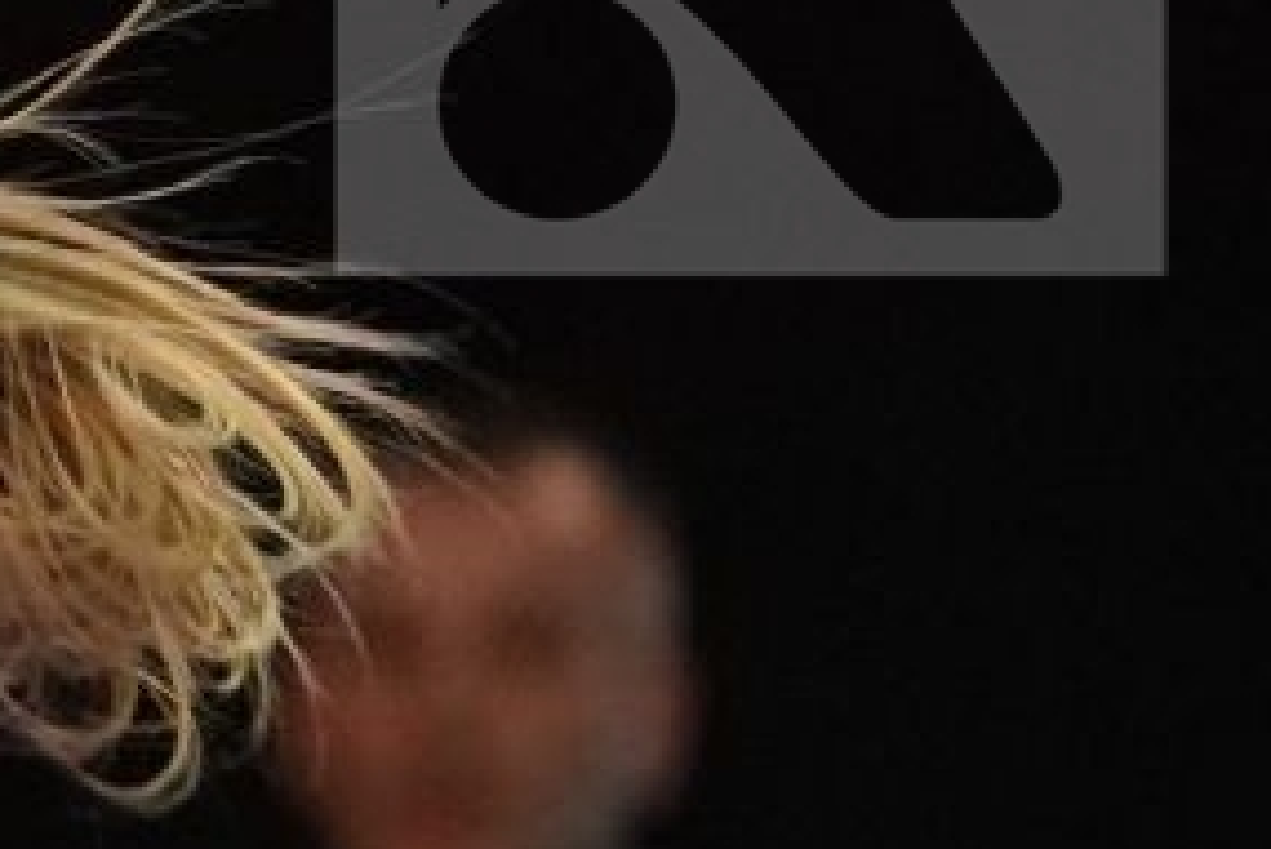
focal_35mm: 1139
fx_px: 40232
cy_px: 1445
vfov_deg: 1.2
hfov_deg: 1.8
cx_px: -2262
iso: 5000
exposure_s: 1/1000
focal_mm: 181
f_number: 2.8
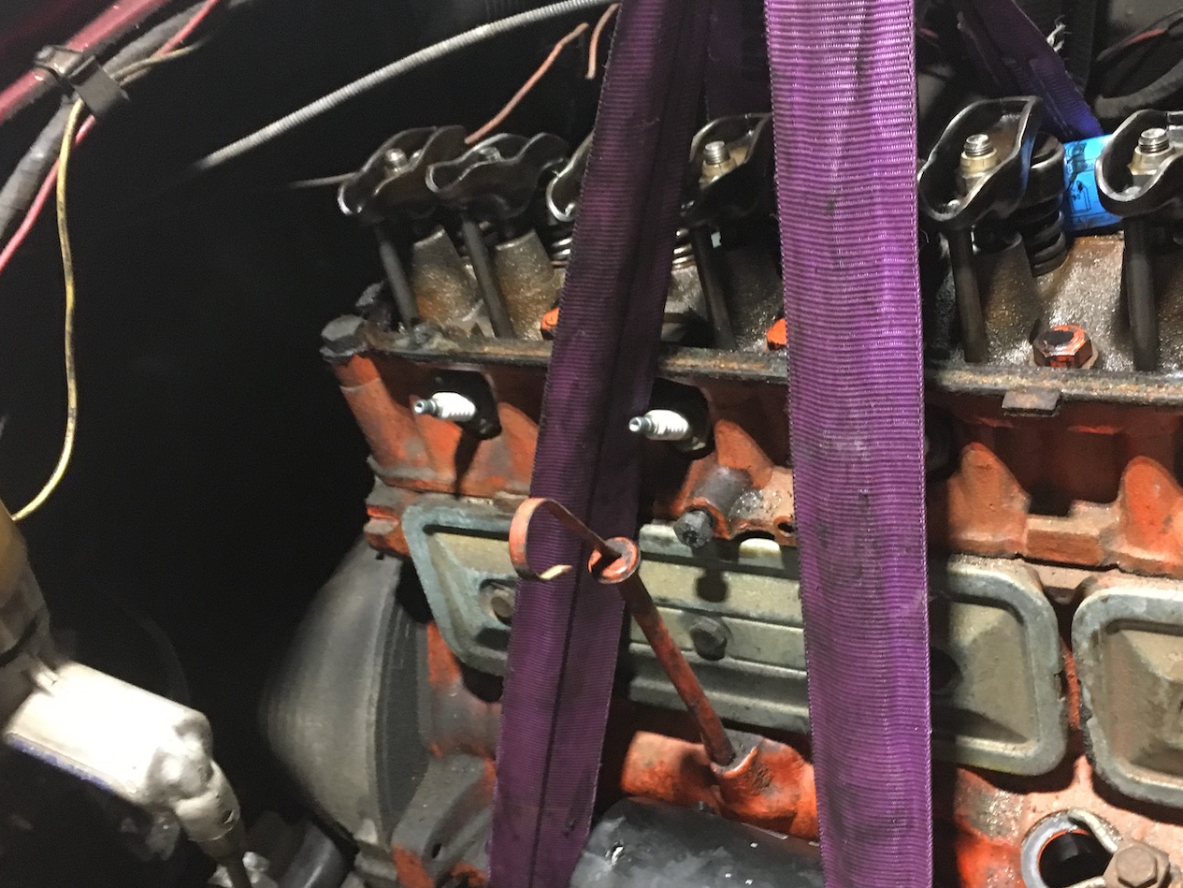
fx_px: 1504
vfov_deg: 32.8
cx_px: 671
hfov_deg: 42.8
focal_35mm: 44
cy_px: 516
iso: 200
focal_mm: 4.15
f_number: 2.2
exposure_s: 1/17
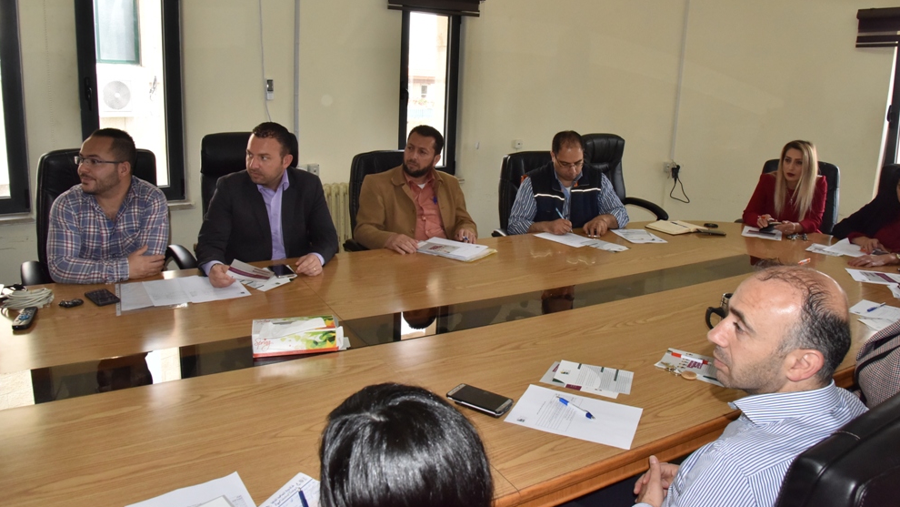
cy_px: 203
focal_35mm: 26
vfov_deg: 44.2
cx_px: 449
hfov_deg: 71.9
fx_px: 621
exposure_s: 1/250
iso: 2500
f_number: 11
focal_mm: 24
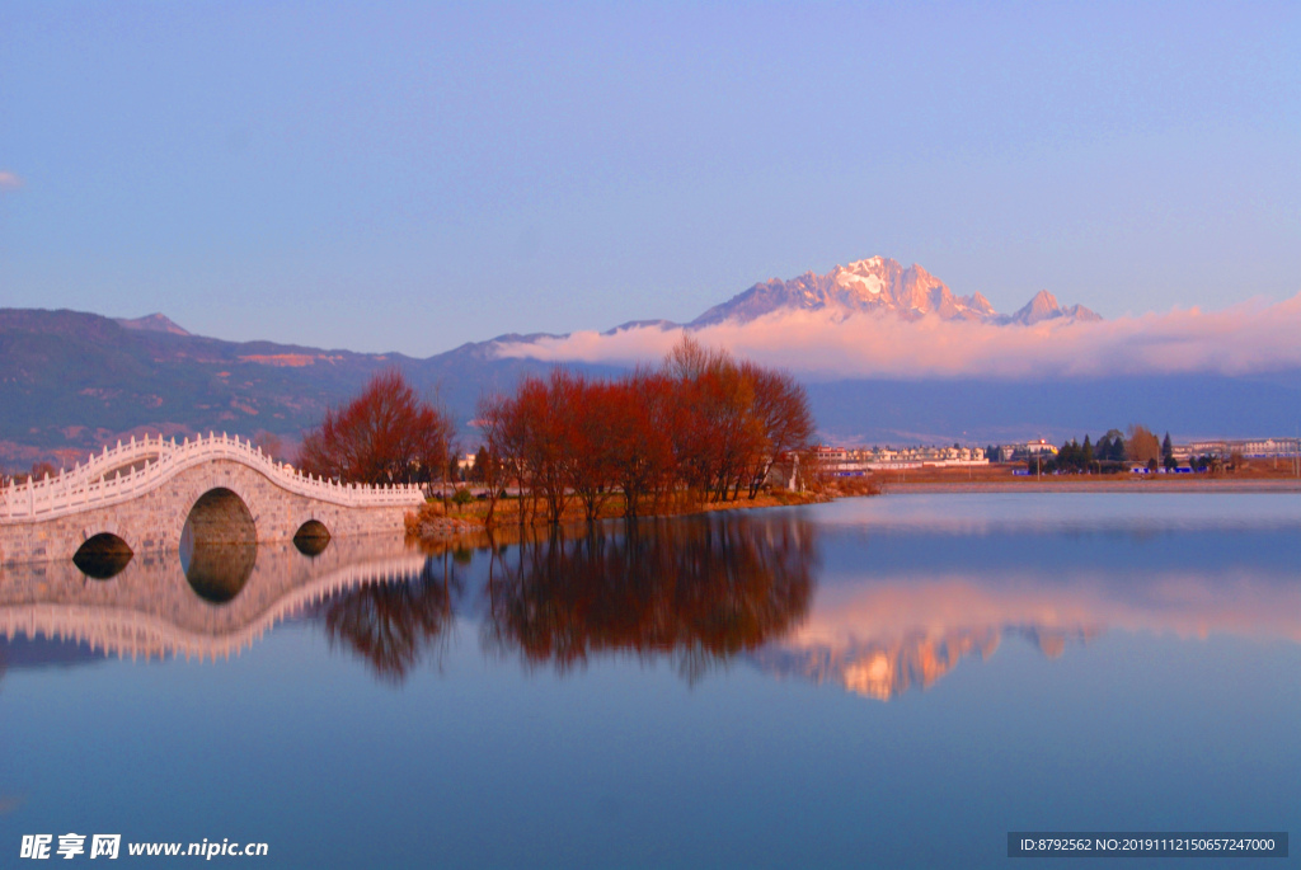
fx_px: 1519
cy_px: 435
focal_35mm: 42
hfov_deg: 46.4
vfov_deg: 32.0
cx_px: 650
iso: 100
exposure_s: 1.8
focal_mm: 28
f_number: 6.3
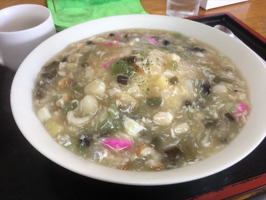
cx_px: 133
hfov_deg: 61.7
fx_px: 223
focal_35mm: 29
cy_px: 100
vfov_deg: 48.2
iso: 32
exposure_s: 1/30
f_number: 2.2
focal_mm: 4.15
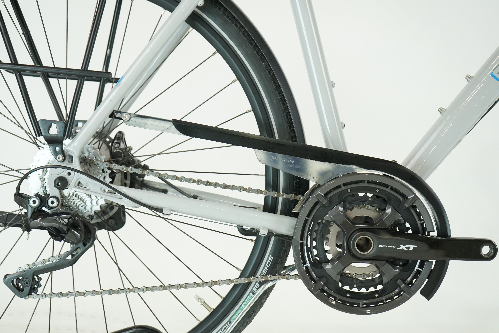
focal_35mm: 56
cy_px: 166
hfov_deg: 35.6
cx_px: 250
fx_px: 776
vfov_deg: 24.2
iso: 1600
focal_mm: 56
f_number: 5.6
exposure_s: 1/200
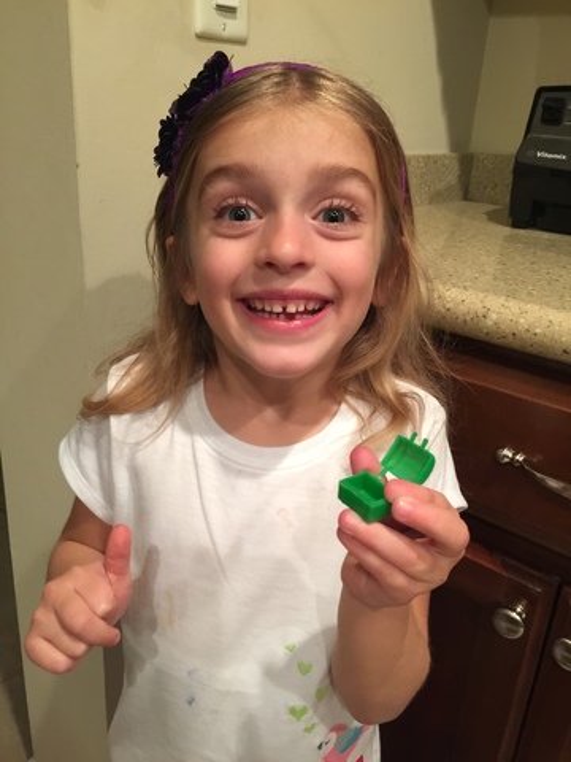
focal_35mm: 29
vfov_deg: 61.7
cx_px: 286
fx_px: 638
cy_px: 381
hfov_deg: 48.2
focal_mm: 4.15
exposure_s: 1/10
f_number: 2.2
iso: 125
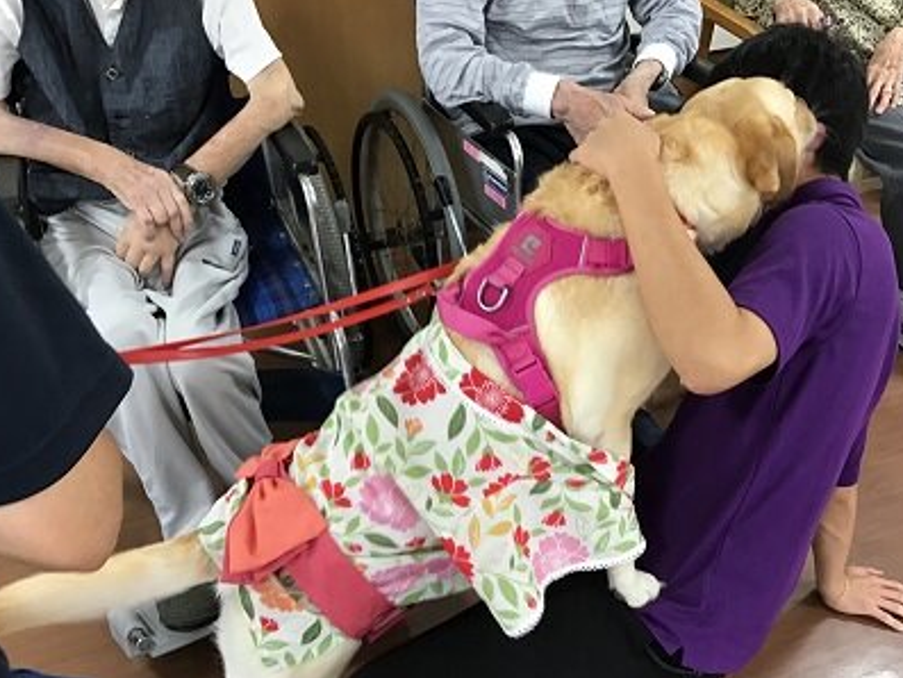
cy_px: 381
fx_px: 1018
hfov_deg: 47.8
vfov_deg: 36.8
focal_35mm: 39
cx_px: 503
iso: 80
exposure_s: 1/33
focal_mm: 3.3
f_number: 2.4
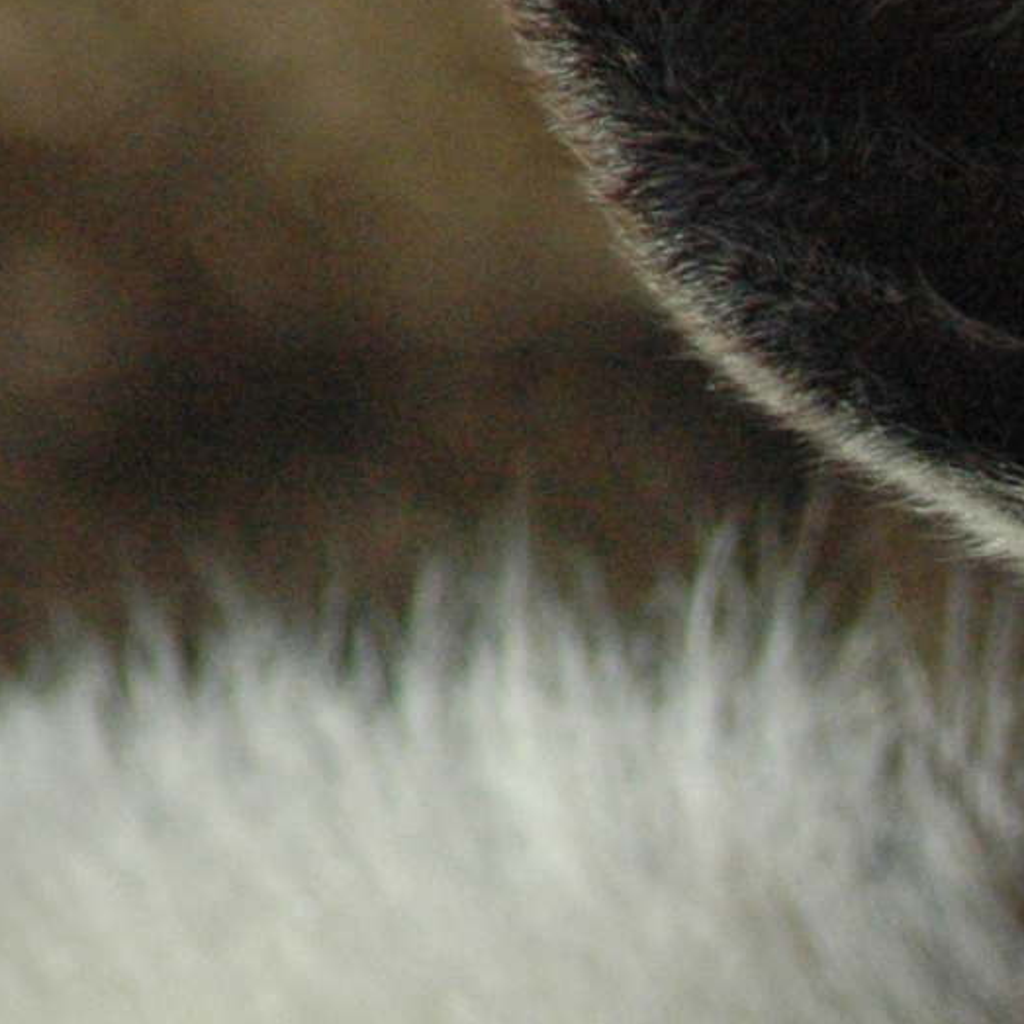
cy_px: 1480
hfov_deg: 1.2
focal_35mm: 1464
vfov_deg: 1.2
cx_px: 2626
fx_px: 48997
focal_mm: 200
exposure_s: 1/1250
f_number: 10
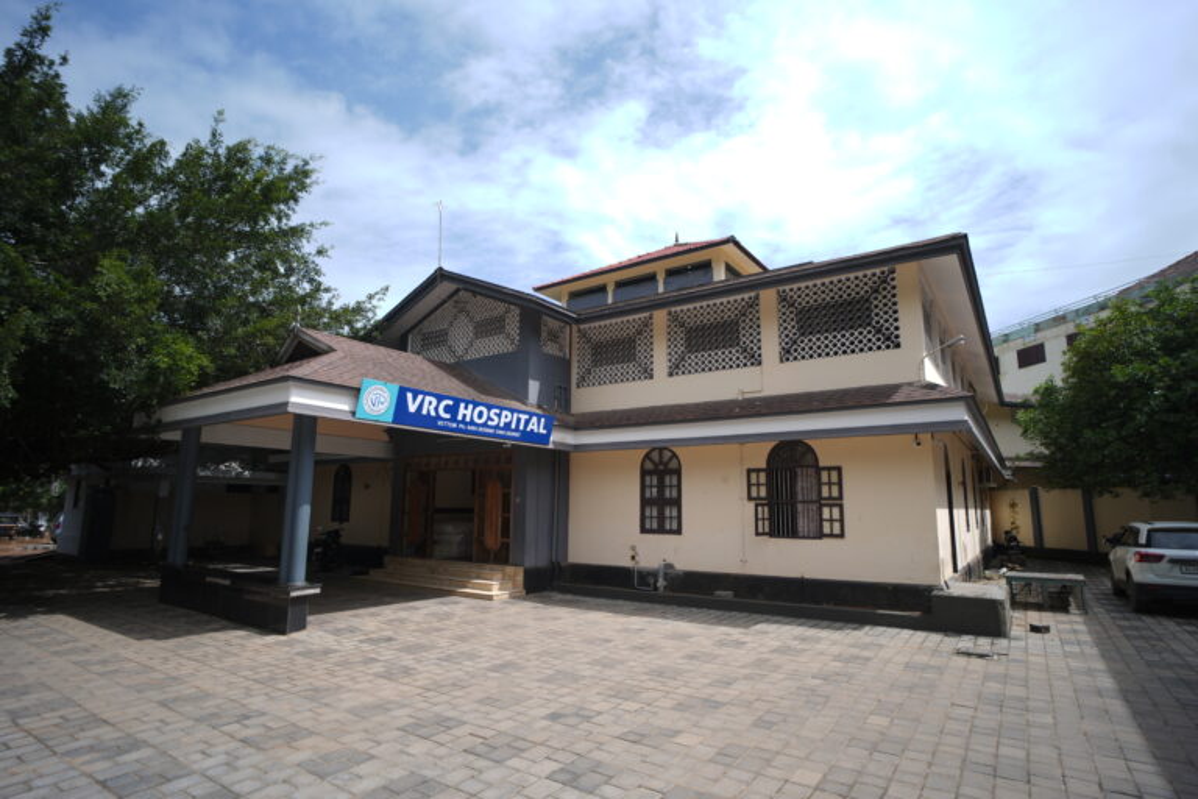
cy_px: 400
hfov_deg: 90.0
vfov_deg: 67.4
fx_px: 599
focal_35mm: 18
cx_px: 599
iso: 50
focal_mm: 18
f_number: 2.8
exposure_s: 1/1000
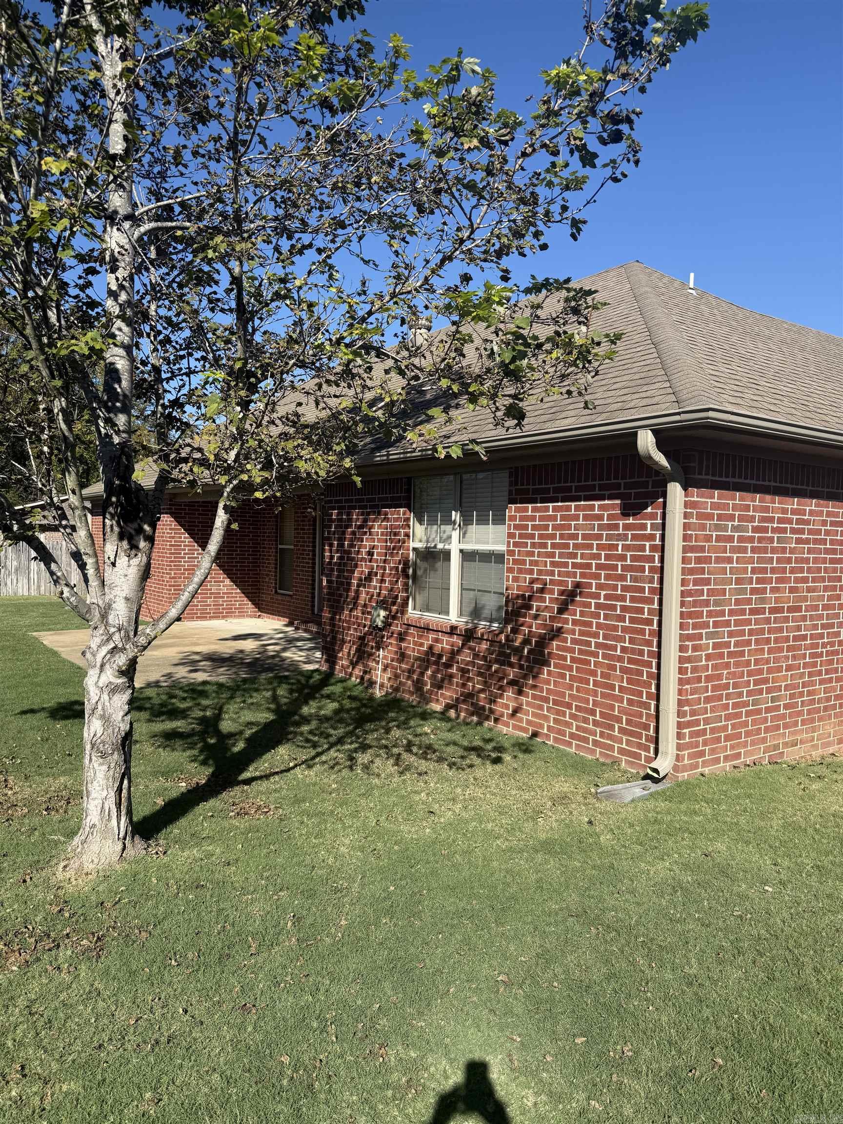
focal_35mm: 24
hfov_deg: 56.8
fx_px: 779
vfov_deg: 71.6
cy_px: 562
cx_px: 422
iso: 80
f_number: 1.78
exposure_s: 1/3584
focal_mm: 6.76
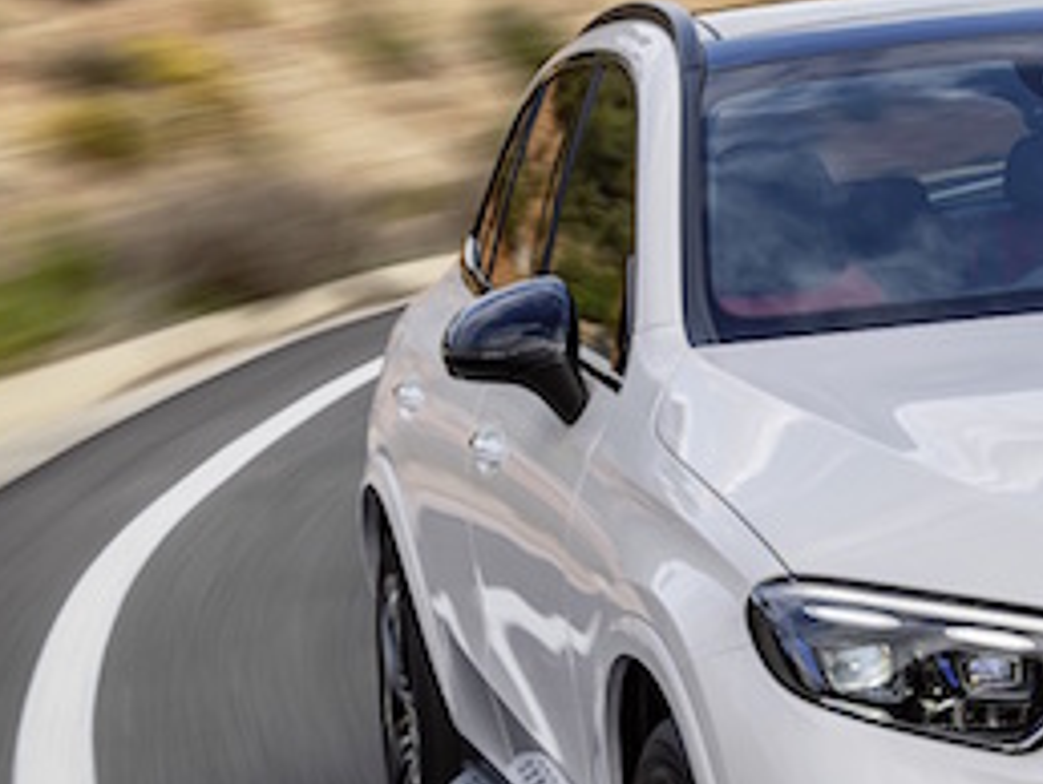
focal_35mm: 134
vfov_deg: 11.1
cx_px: 1366
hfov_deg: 14.1
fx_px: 4041
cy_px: 325
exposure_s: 1/2.5
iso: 31
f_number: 16
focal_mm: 45
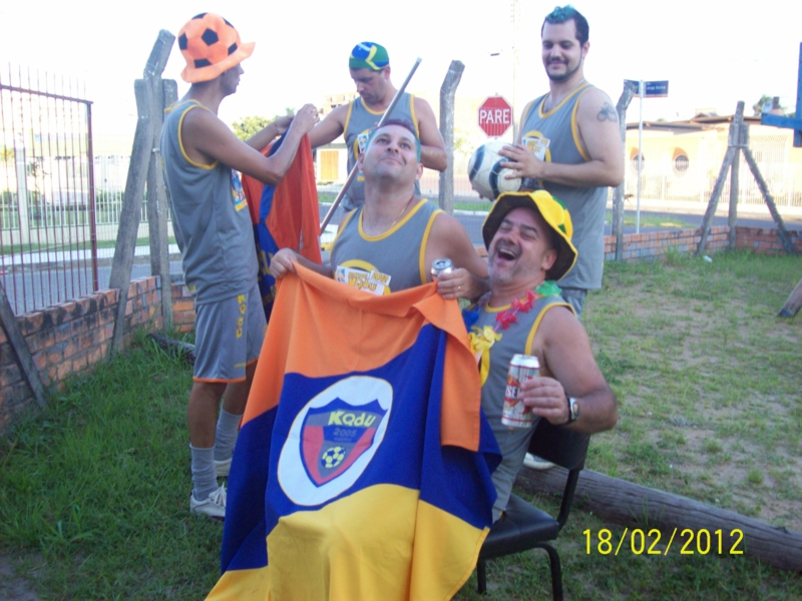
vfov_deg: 39.7
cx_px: 401
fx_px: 834
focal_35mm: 36
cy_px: 300
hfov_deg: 51.4
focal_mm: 6
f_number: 2.7
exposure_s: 1/108
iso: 80
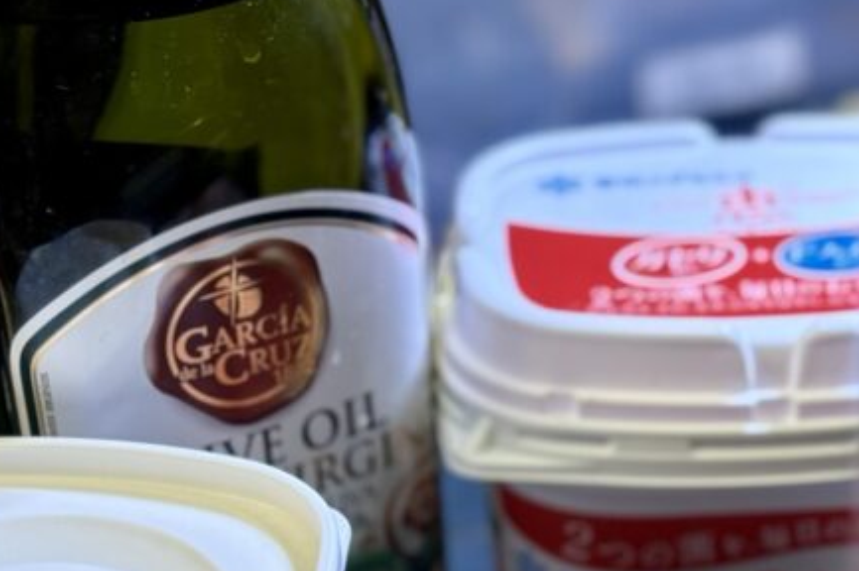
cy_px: 751
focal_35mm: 128
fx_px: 3052
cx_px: 766
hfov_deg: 15.8
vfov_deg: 10.5
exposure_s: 1/53
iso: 80
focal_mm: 5.96
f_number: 1.6
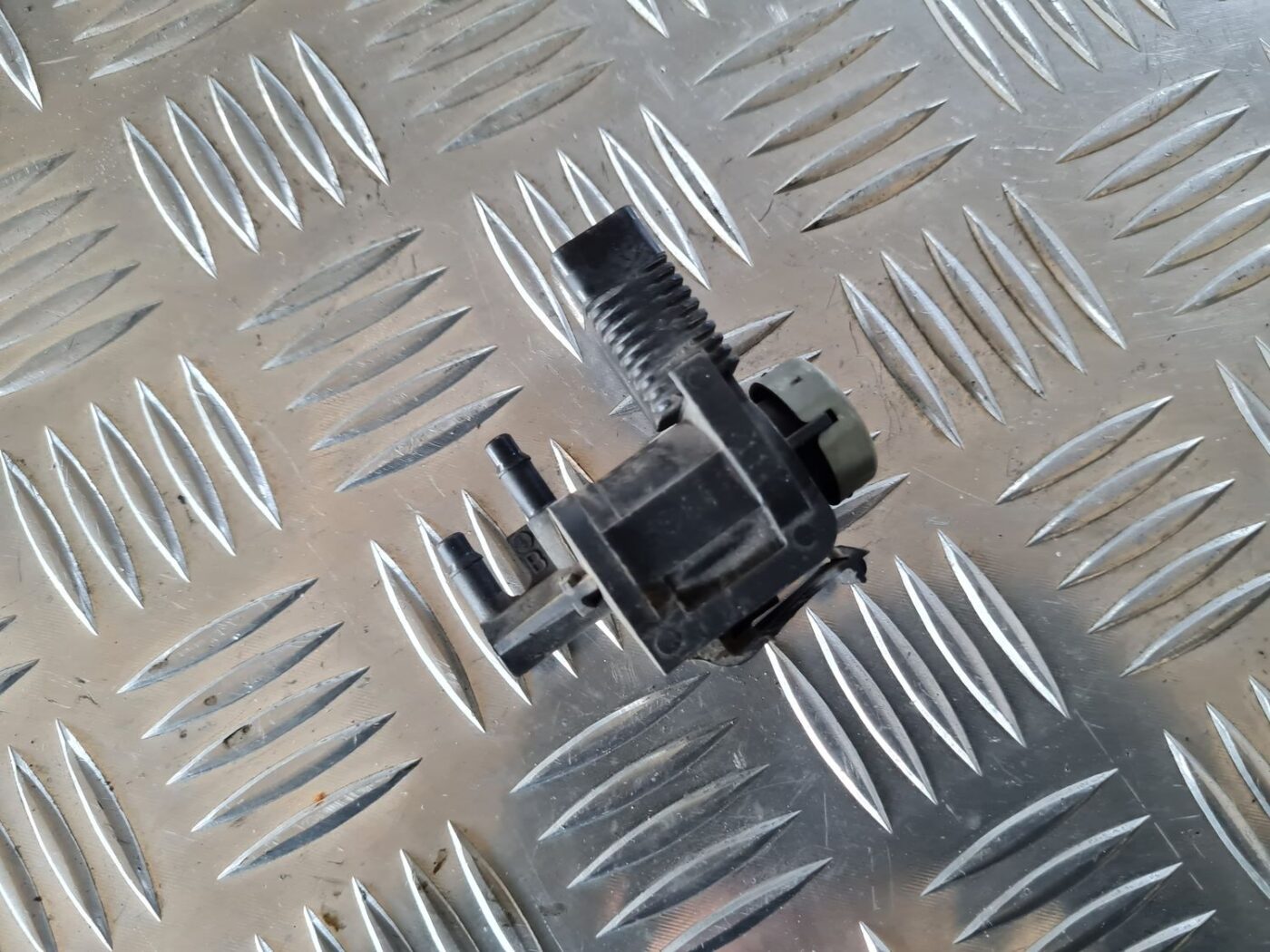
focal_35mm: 26
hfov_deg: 67.3
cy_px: 476
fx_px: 954
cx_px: 635
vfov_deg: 53.1
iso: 250
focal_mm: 5.4
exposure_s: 1/100
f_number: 1.8
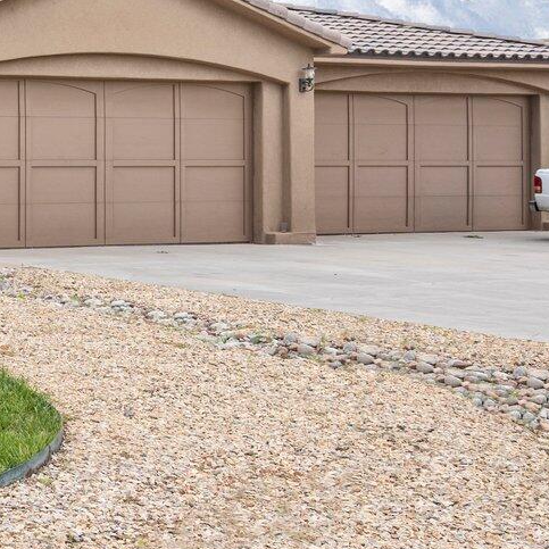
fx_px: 1292
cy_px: 156
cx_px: -494
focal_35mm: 72
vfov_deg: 23.8
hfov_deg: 18.0
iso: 400
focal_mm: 20
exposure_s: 1/250
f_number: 9
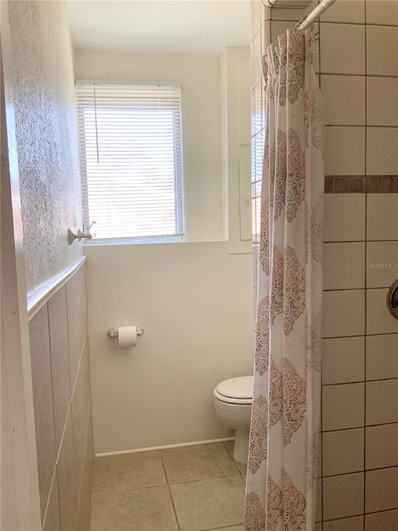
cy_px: 266
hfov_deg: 48.2
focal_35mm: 29
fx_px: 445
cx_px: 199
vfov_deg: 61.7
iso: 80
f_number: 1.8
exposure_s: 1/60
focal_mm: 3
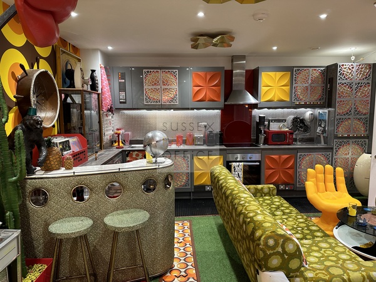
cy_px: 141
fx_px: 261
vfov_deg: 56.8
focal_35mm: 24
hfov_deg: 71.6
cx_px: 188
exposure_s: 1/50
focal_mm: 6.86
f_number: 1.78
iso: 200
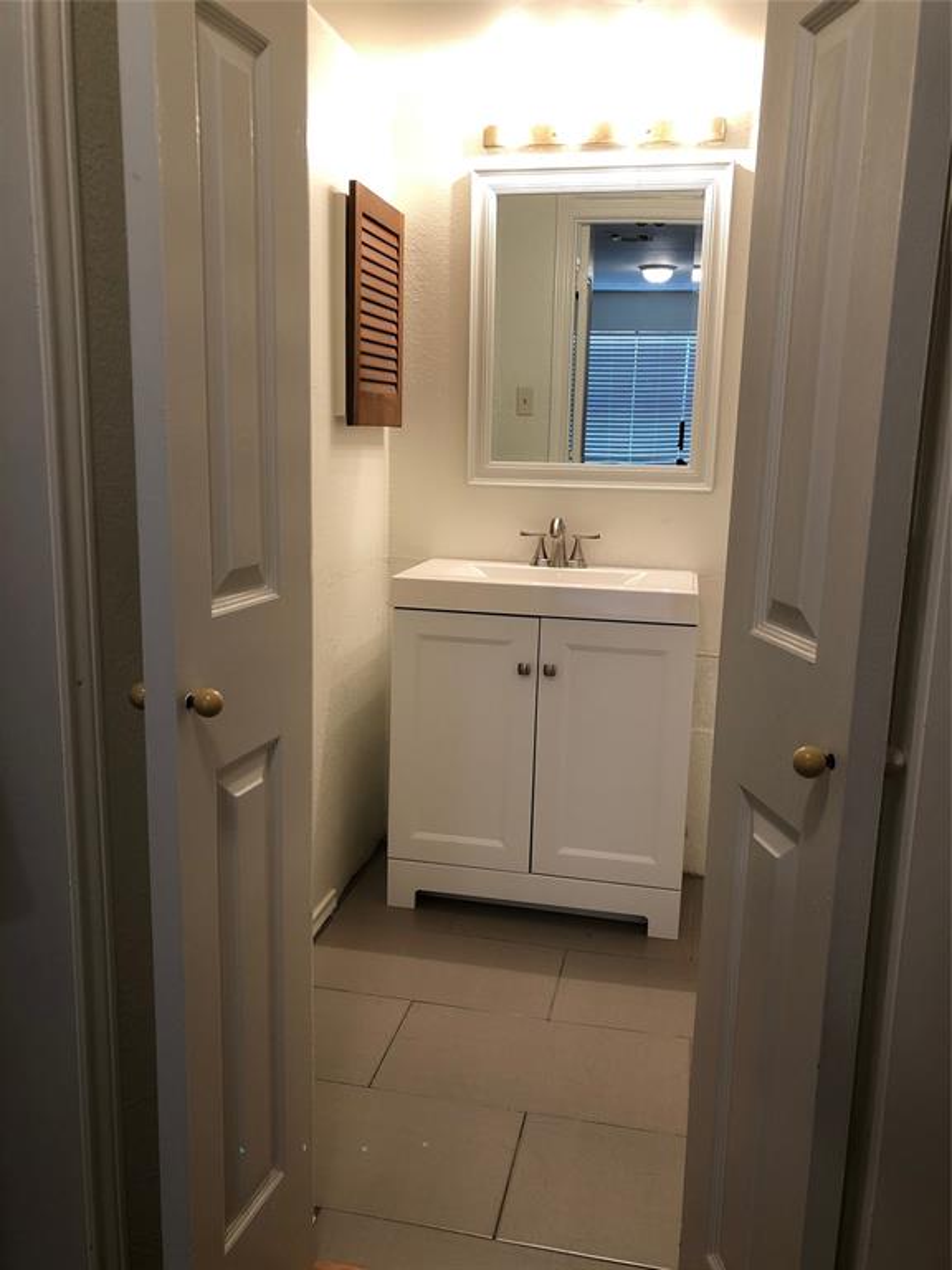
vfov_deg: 63.4
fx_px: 1027
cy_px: 635
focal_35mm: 28
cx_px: 476
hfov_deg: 49.7
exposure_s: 1/30
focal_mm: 4
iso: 32
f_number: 1.8
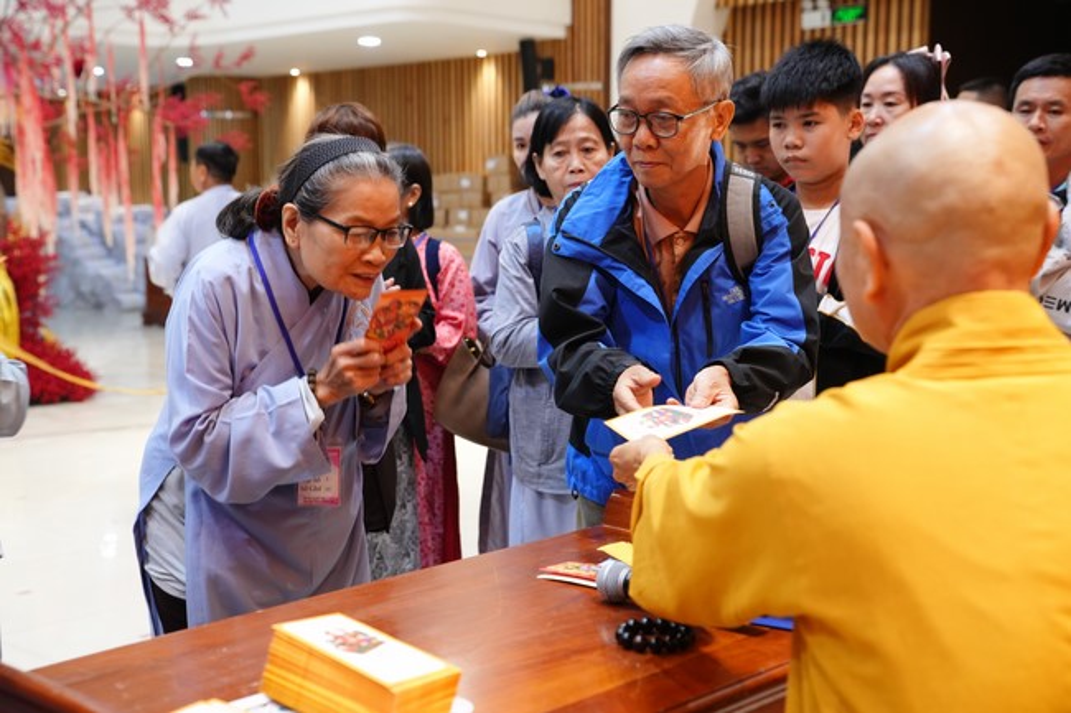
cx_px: 536
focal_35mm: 48
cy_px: 356
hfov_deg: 41.1
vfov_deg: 28.1
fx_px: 1428
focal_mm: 48
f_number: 4
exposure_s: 1/80
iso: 2500
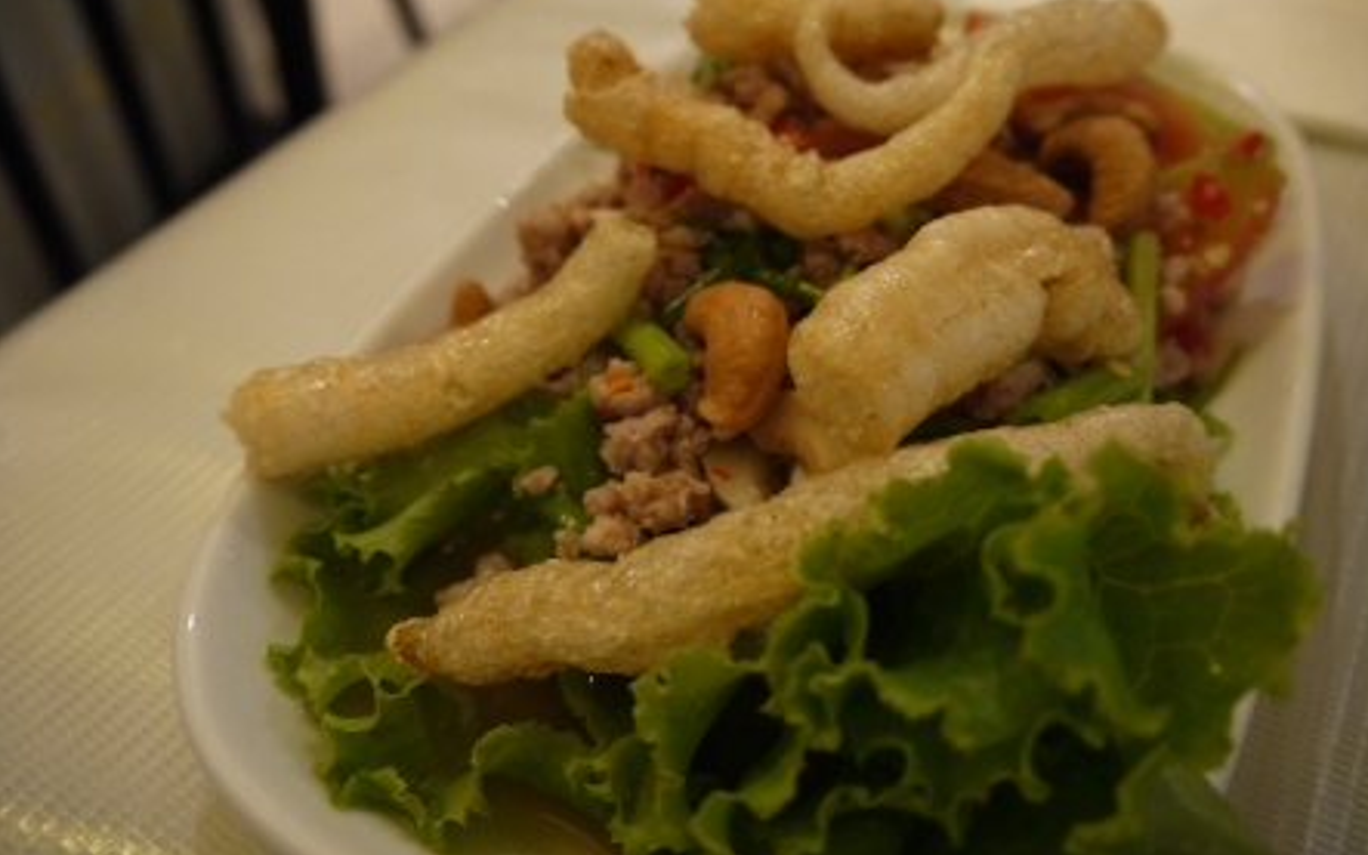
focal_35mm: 30
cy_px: 343
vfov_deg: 41.7
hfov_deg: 62.9
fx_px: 1119
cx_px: 686
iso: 800
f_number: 3.5
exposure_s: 1/60
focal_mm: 14
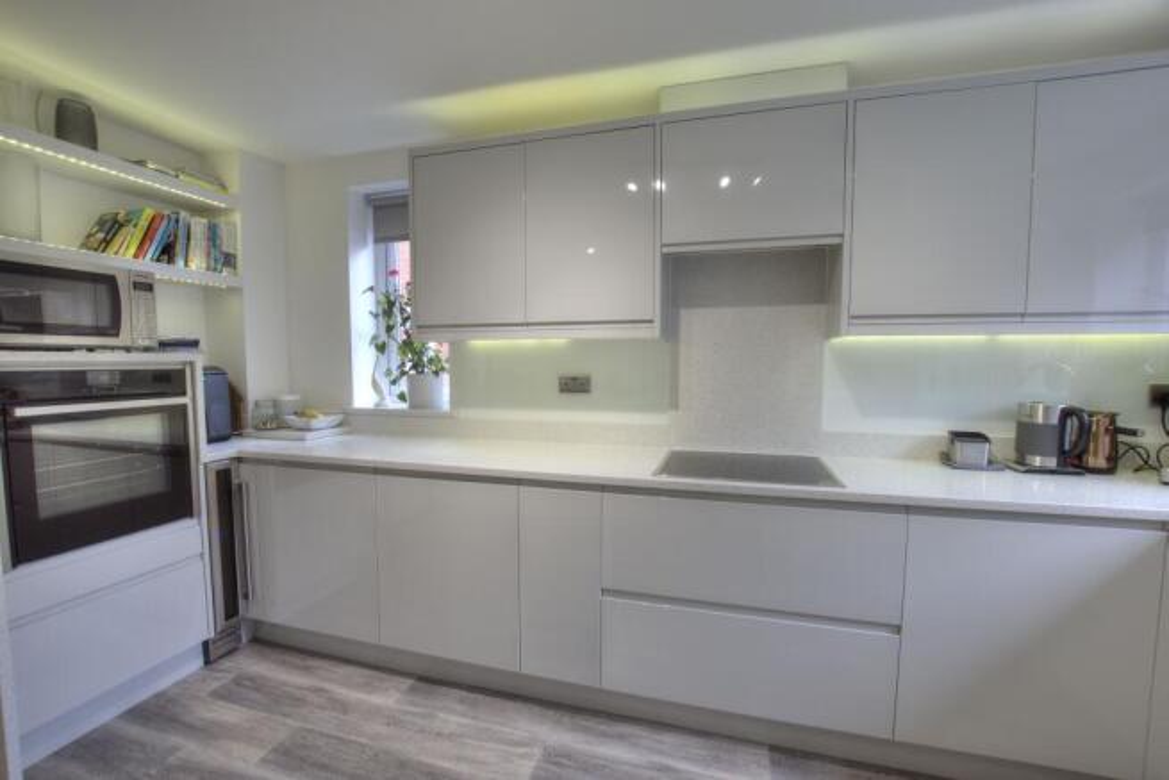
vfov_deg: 77.4
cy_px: 390
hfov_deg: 100.4
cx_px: 584
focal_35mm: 15
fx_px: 487
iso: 400
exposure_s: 1/15
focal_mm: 10
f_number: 8
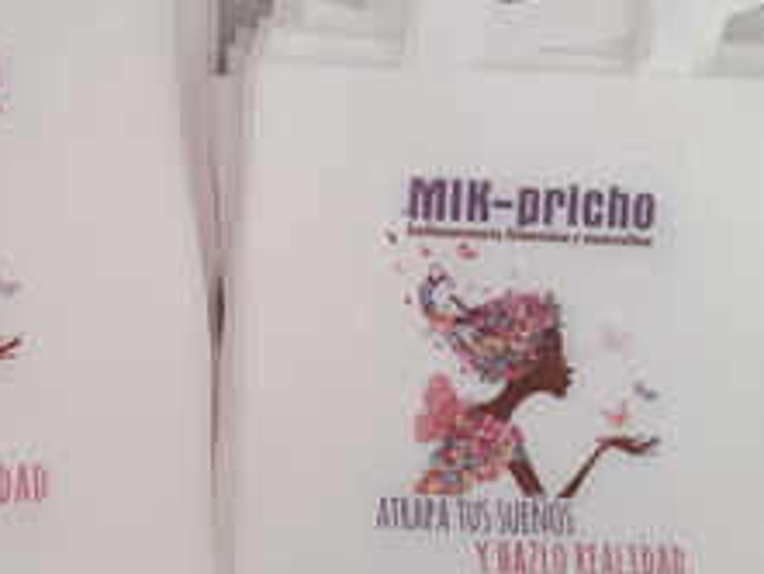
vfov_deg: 30.9
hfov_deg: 39.2
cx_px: 180
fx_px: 1038
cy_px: 270
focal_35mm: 47
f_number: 1.7
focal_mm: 4.75
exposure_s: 1/50
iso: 103
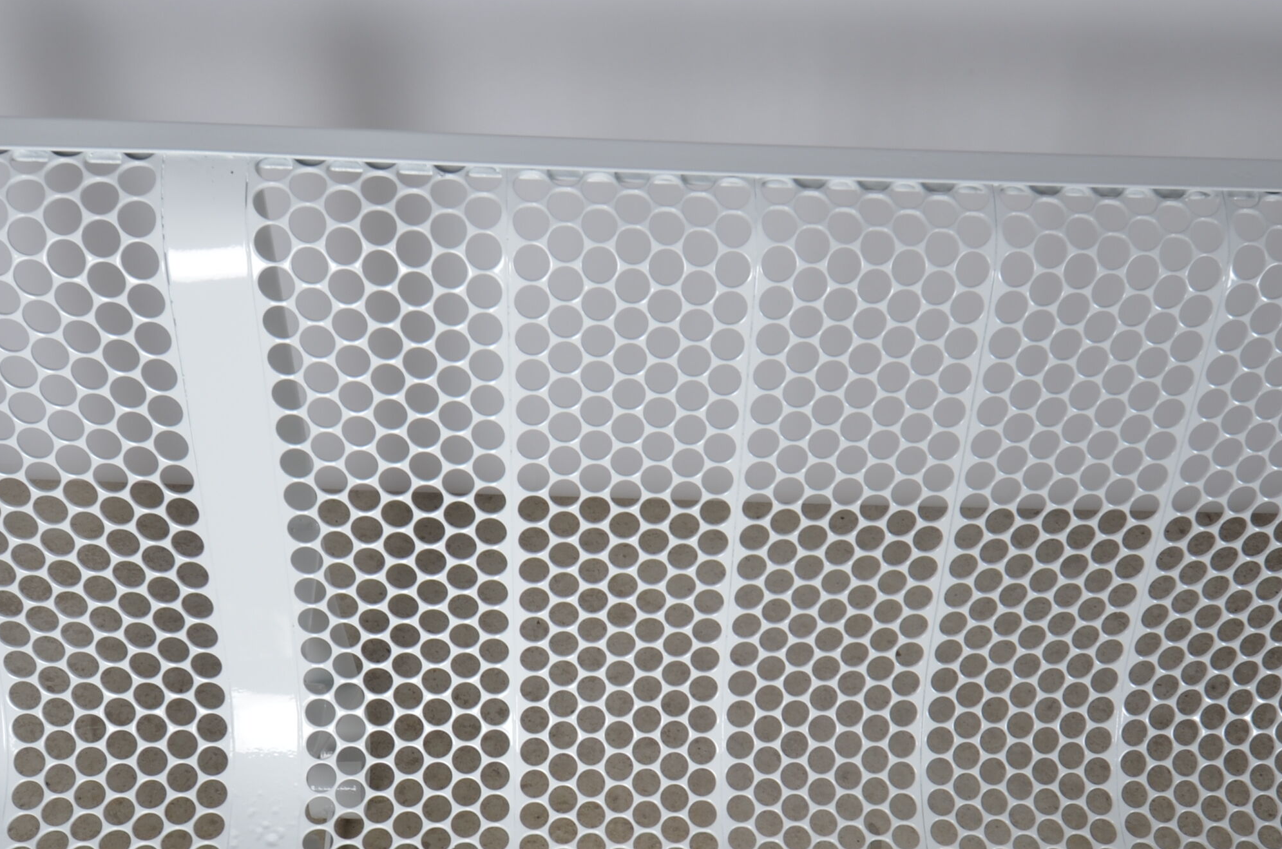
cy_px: 661
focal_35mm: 39
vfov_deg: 33.2
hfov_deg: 49.6
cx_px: 690
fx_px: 1386
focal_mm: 14
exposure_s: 1/125
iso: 100
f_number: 11
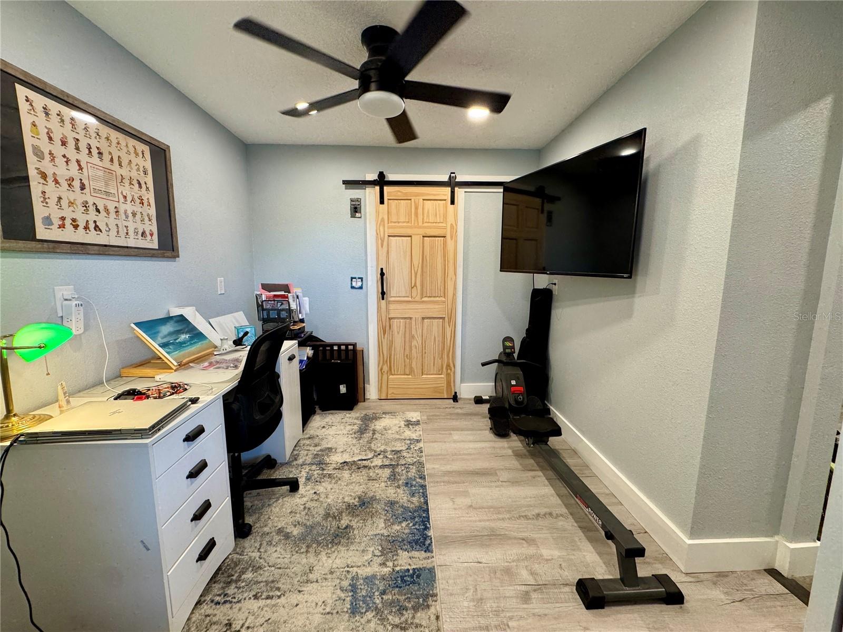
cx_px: 422
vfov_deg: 85.7
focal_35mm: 14
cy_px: 316
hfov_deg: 102.1
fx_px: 341
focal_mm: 2.22
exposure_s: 1/60
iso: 160
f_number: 2.2
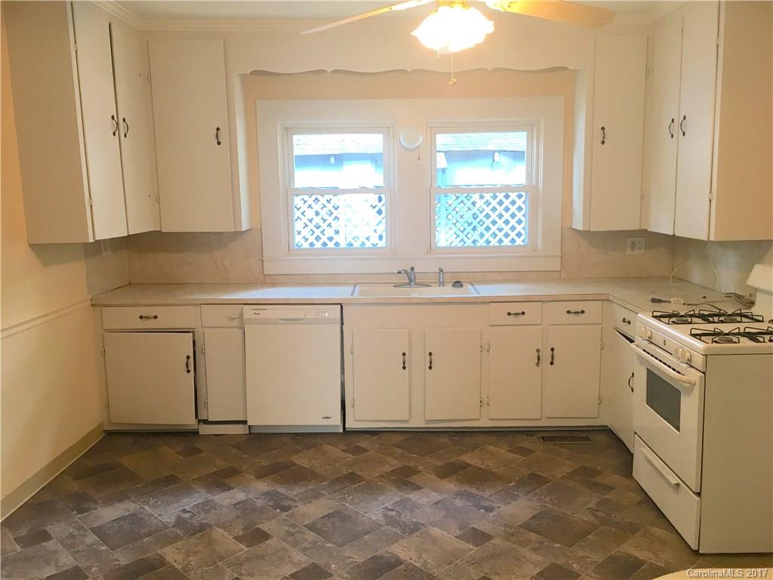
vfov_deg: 48.2
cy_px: 290
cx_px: 386
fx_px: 648
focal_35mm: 29
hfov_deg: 61.7
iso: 50
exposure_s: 1/30
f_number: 2.2
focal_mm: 4.15
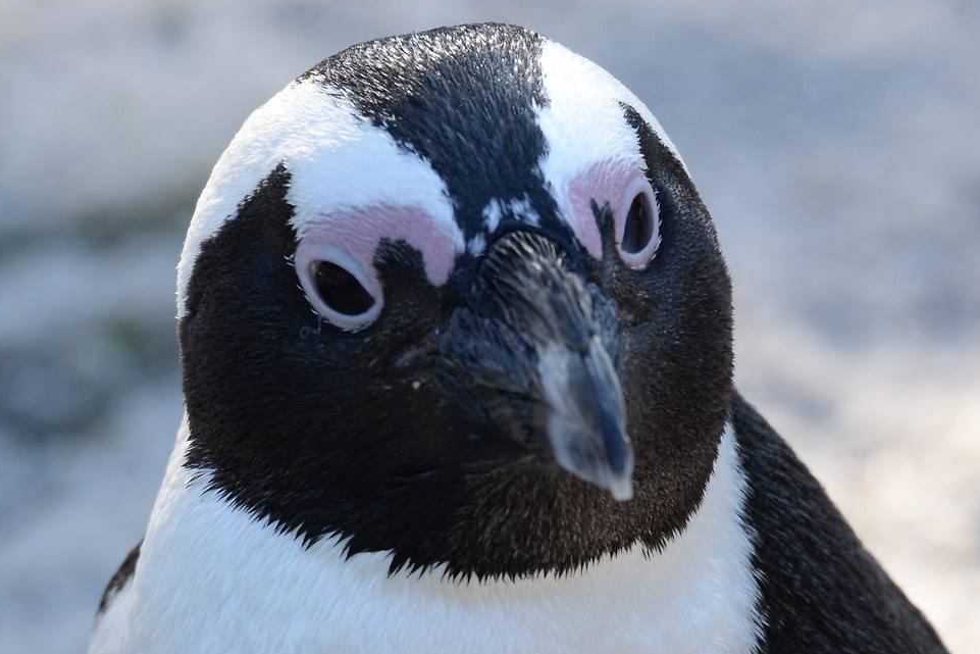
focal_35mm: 1499
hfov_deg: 1.4
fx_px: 40809
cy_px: 548
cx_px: 517
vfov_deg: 0.9
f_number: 11
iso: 800
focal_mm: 600
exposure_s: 1/250
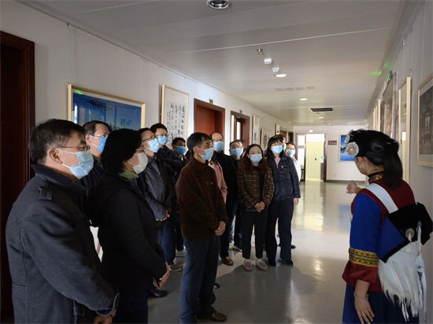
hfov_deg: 65.3
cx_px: 216
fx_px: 338
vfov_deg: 51.3
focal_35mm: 27
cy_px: 162
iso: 400
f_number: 1.9
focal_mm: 6.67
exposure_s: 1/25
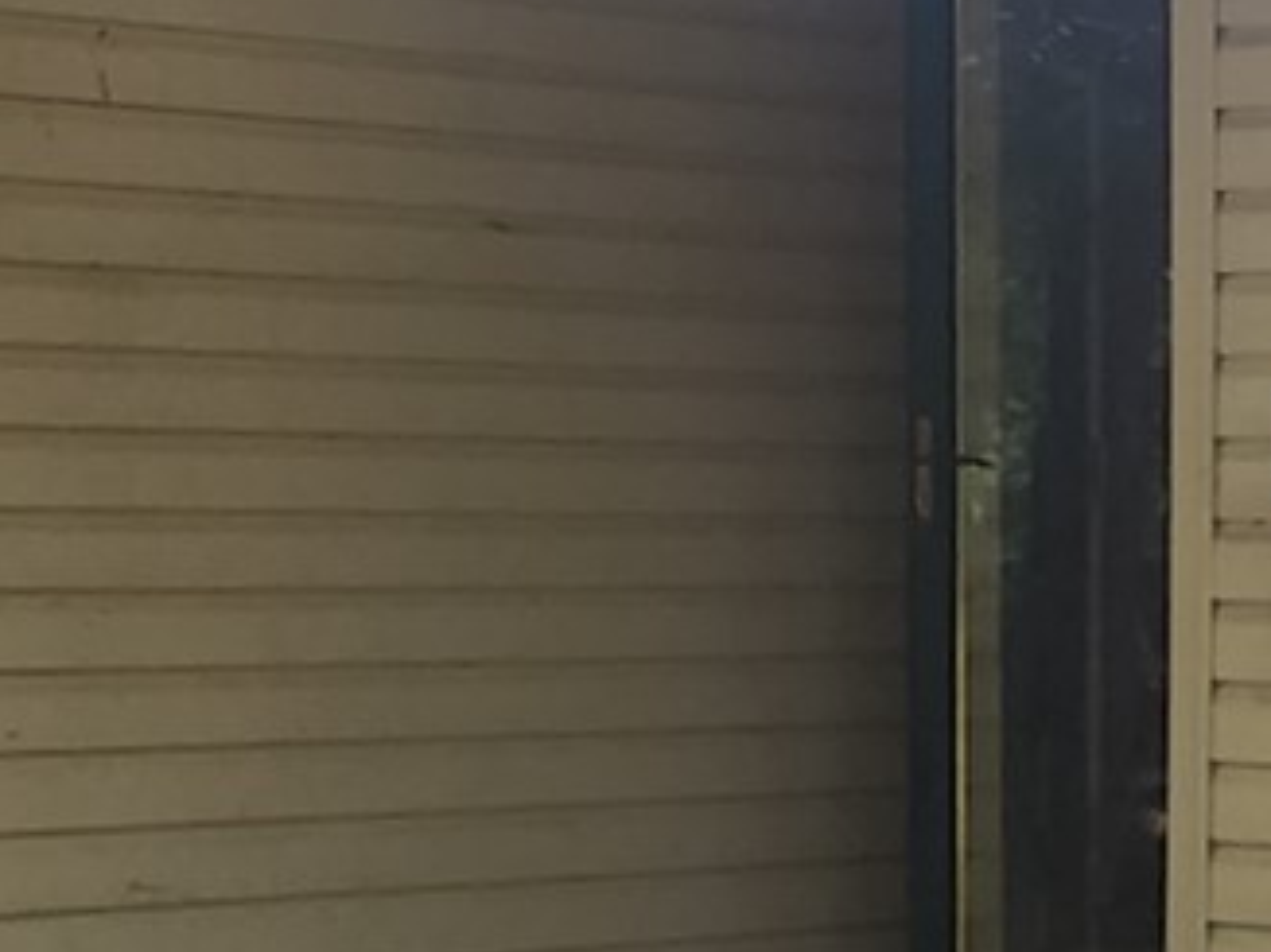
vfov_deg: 10.2
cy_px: 901
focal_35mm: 144
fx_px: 5285
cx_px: 1333
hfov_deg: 13.5
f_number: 1.8
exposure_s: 1/184
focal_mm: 6.4
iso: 12
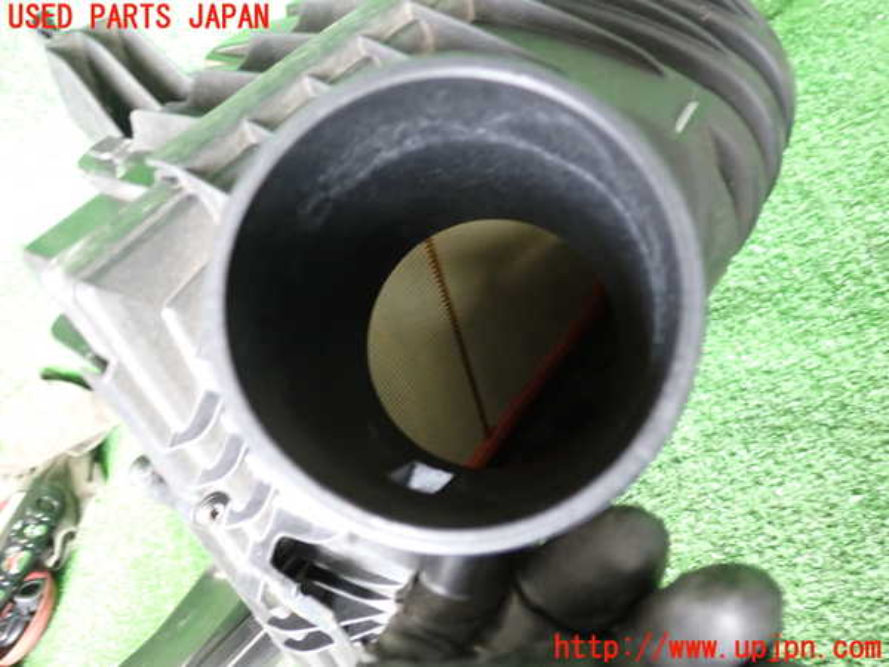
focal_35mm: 30
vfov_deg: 46.8
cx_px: 444
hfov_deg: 60.0
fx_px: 770
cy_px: 334
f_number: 2.3
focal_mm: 5.4
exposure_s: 1/30
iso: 320
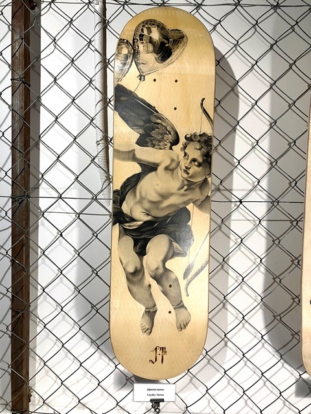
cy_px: 207
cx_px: 156
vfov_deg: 63.4
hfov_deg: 49.7
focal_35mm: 28
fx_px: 335
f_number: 1.8
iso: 50
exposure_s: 1/50
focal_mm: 3.99
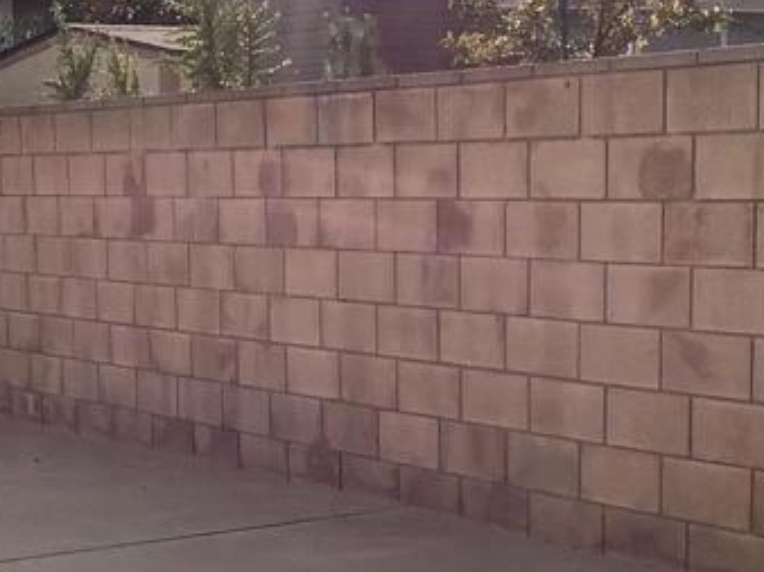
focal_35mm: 94
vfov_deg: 15.6
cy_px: 486
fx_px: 2073
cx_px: 255
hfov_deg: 20.8
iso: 25
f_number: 2.4
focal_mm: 3.3
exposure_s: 1/2092
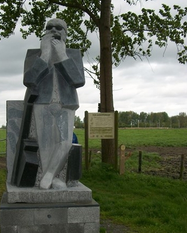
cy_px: 128
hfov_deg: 32.5
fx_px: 318
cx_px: 63
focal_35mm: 46
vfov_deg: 40.3
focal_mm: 5.7
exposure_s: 1/640
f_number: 2.9
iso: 80
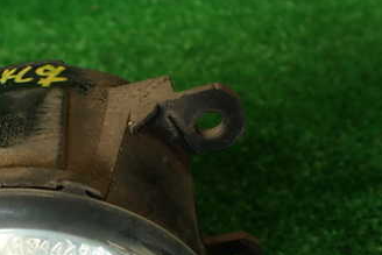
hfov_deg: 33.5
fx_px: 605
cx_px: 49
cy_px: 240
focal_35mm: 57
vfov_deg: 23.1
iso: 100
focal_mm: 5.4
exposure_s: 1/60
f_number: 2.3
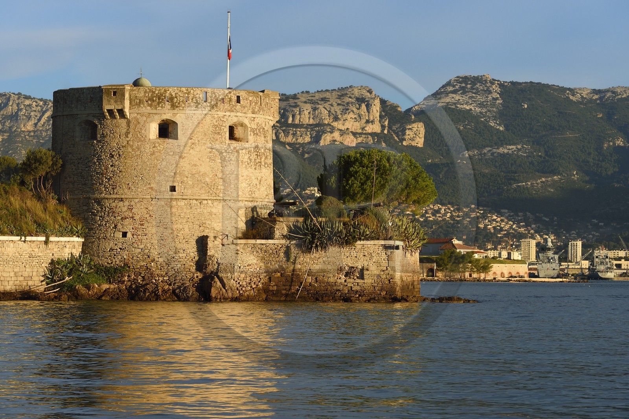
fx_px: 2358
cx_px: 314
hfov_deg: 15.2
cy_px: 210
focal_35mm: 135
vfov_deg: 10.2
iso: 200
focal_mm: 135
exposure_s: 1/400
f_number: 9
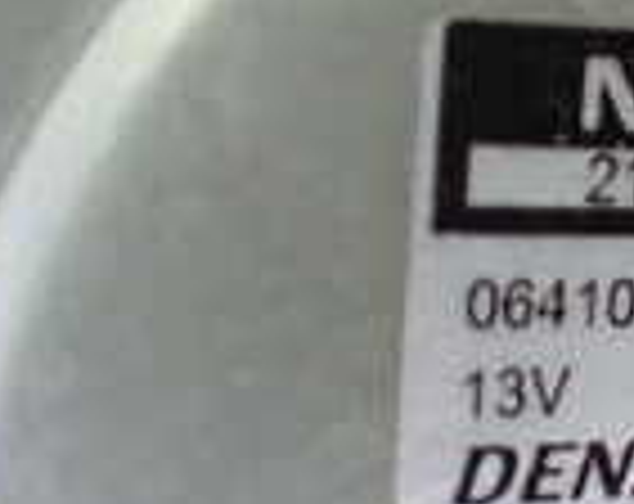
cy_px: 284
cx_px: 854
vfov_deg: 12.3
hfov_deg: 14.7
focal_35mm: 125
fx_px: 2339
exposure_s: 1/40
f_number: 2.3
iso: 800
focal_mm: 5.4
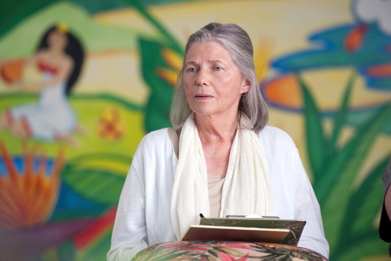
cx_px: 196
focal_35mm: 200
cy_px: 130
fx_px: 2172
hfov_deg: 10.3
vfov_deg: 6.9
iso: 500
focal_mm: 200
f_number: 4
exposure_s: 1/60
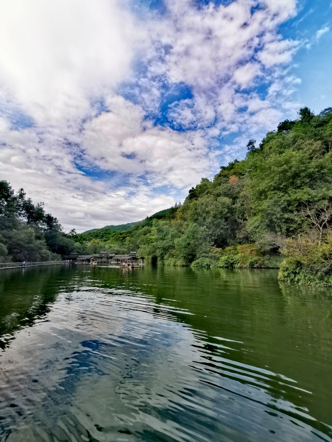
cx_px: 166
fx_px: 217
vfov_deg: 91.0
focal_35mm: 17
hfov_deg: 74.7
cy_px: 221
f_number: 2.2
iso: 50
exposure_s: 1/542
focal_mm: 2.23
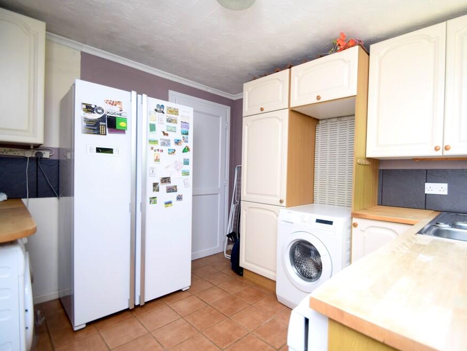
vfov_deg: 74.7
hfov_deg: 90.5
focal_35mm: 17
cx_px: 265
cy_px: 182
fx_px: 229
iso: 100
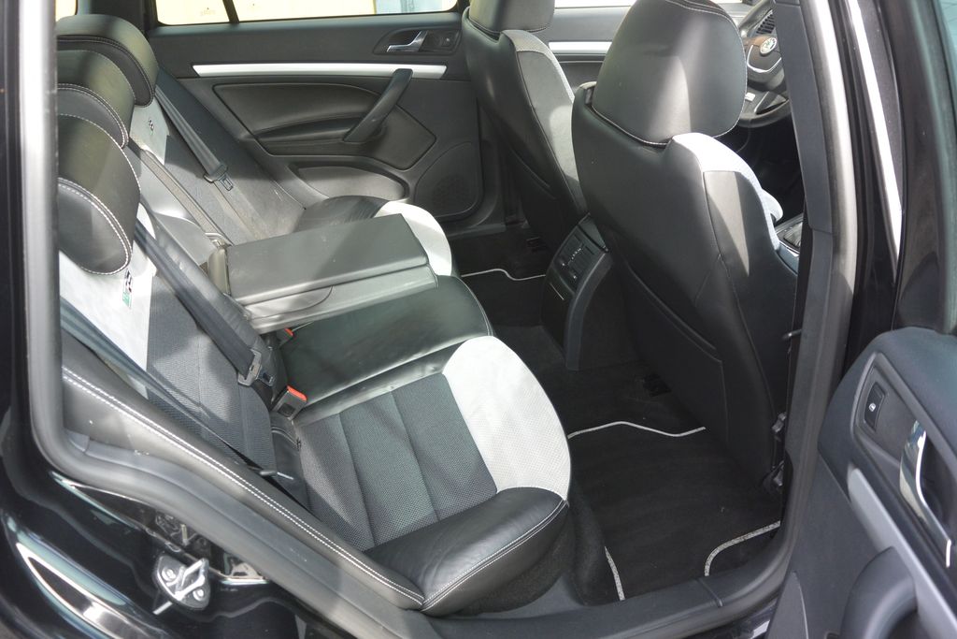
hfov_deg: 67.4
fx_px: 718
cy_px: 320
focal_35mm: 27
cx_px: 478
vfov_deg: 47.9
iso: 200
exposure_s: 1/125
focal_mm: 10
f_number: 3.5
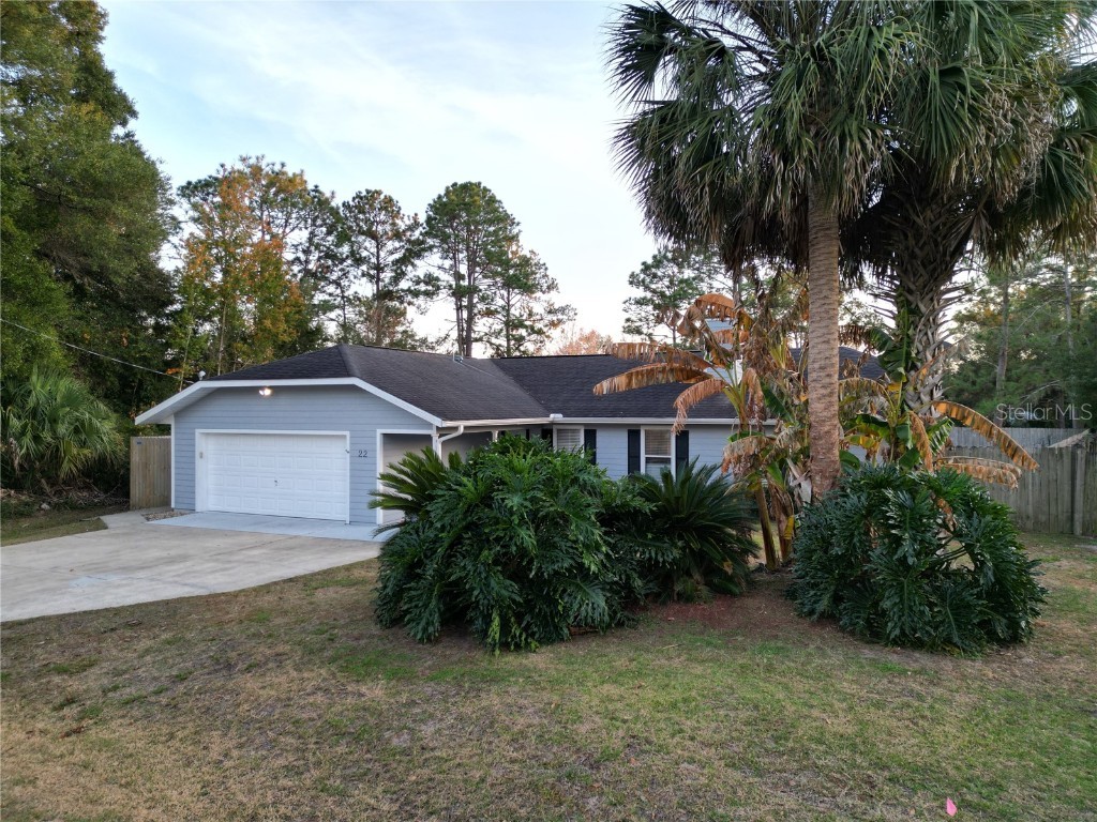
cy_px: 411
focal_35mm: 24
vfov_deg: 56.8
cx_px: 548
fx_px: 761
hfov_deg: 71.6
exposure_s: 1/50
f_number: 1.7
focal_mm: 6.72
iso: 110
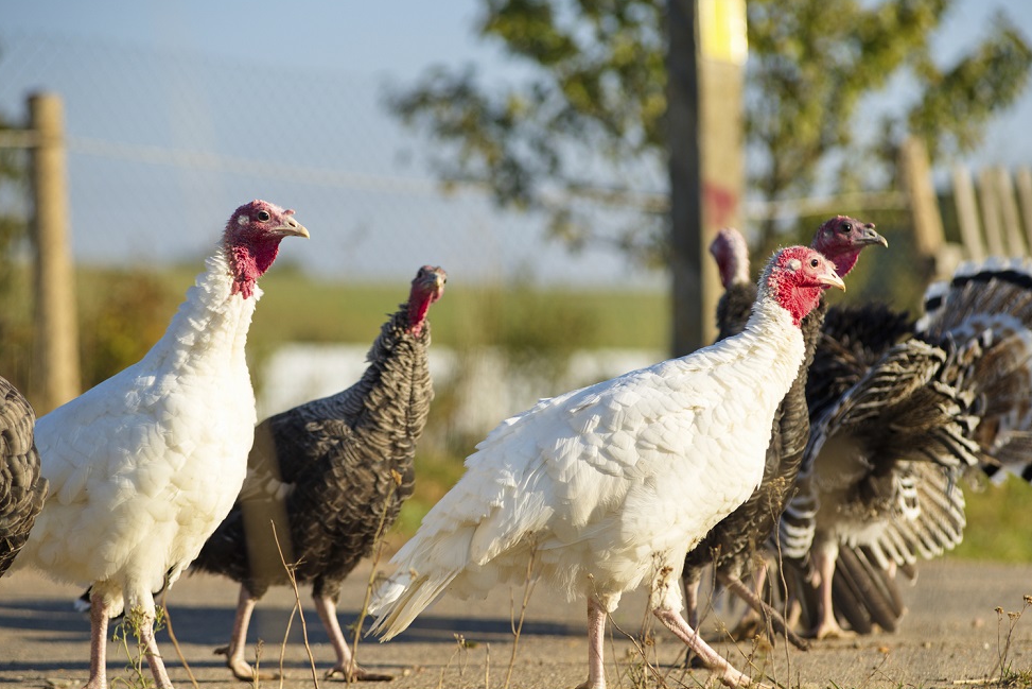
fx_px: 4386
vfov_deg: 9.0
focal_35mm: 153
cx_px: 572
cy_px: 359
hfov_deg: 13.4
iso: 100
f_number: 4.5
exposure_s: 1/640
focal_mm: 135
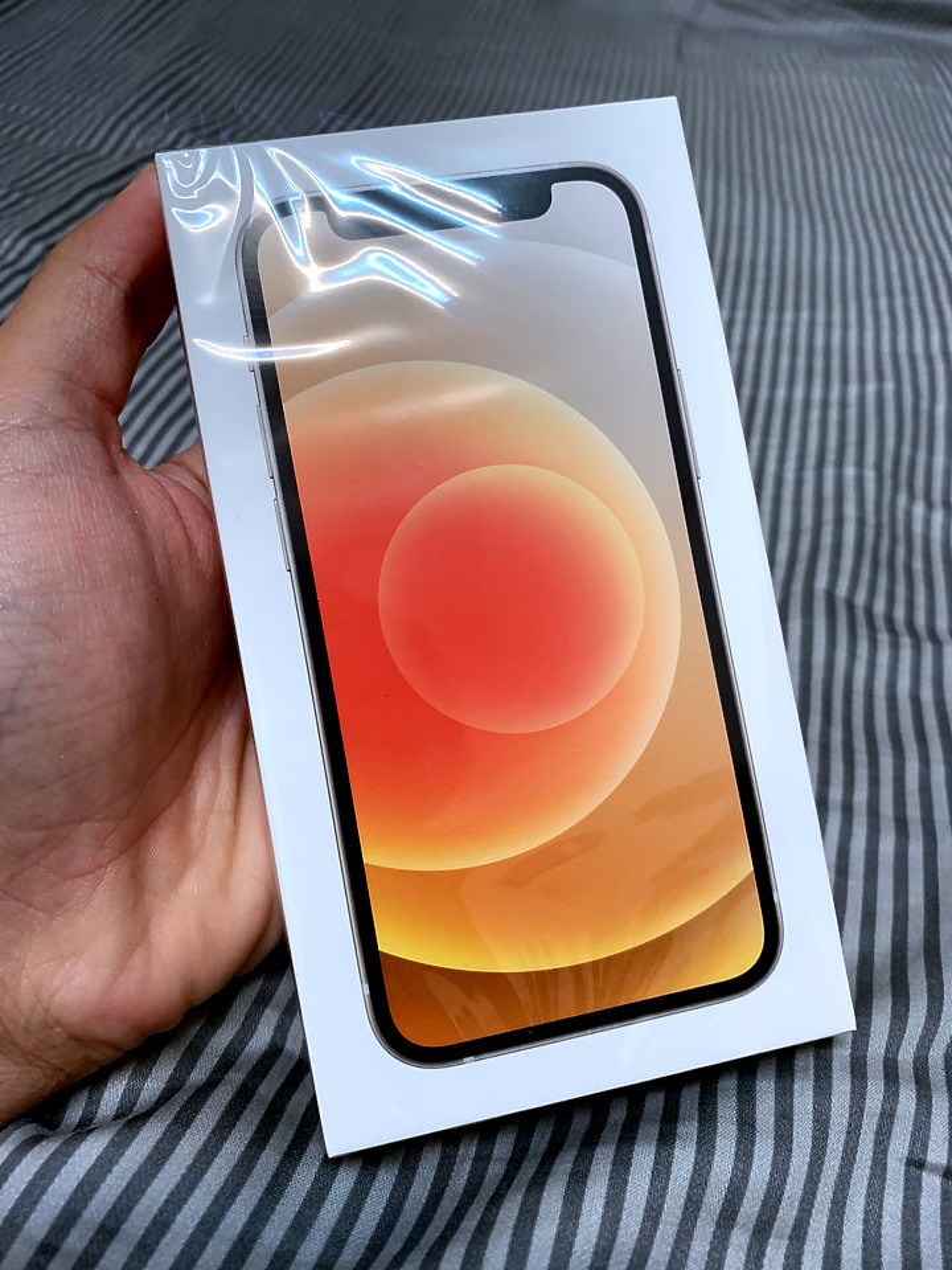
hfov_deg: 53.1
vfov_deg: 67.3
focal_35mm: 26
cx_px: 476
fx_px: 953
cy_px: 635
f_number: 1.8
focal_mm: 4.25
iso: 125
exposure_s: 1/60
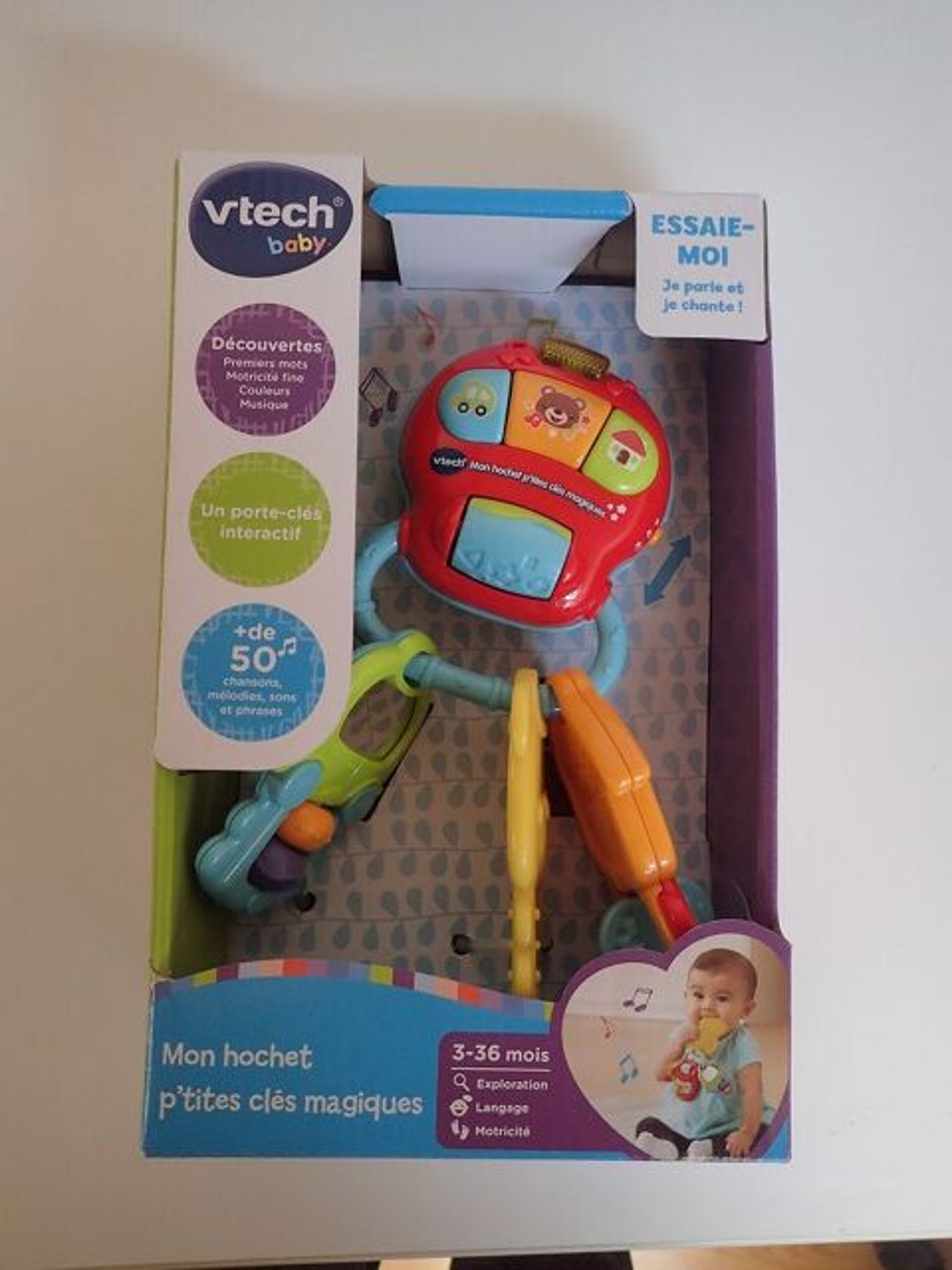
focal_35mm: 25
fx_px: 917
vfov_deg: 69.4
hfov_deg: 54.9
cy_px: 635
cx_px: 476
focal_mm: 4.5
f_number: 2
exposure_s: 1/30
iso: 200
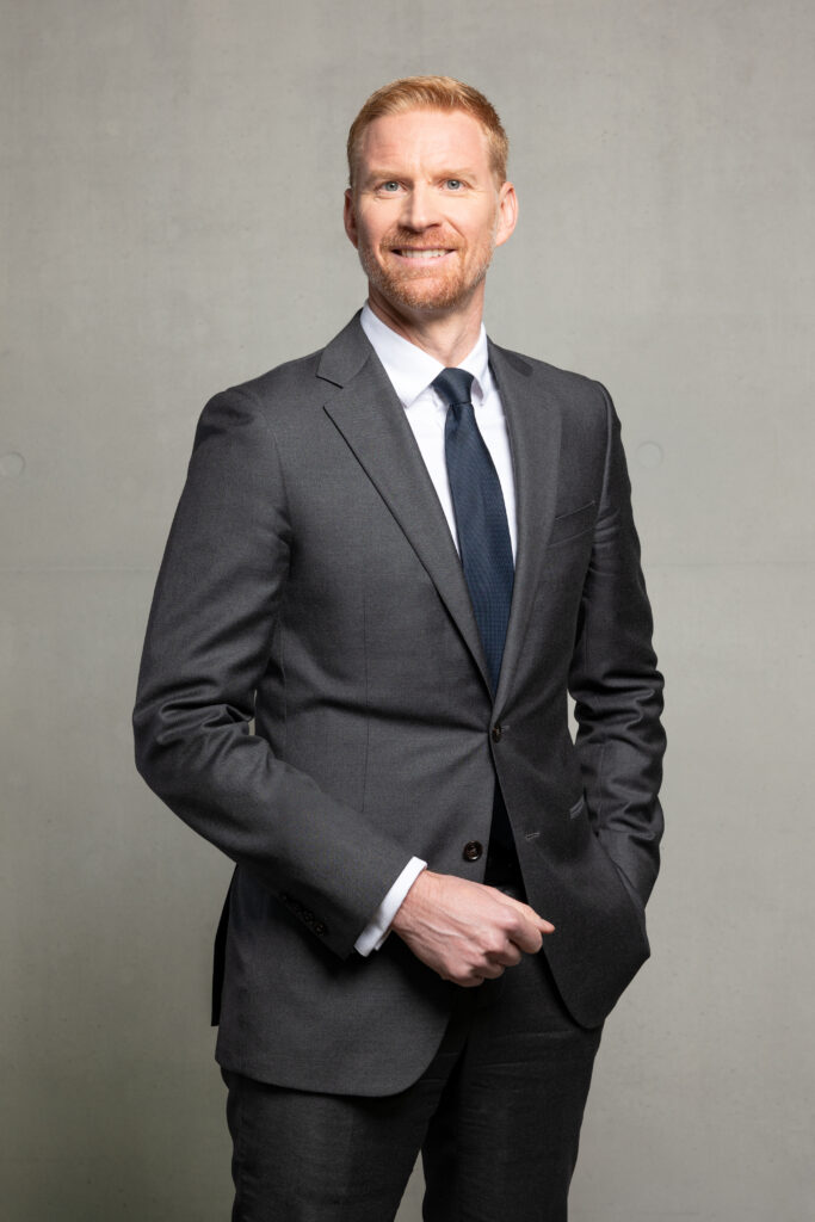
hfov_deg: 19.5
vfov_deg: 28.8
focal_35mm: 70
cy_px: 611
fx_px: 2376
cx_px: 408
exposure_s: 1/125
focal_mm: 70
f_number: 9
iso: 200
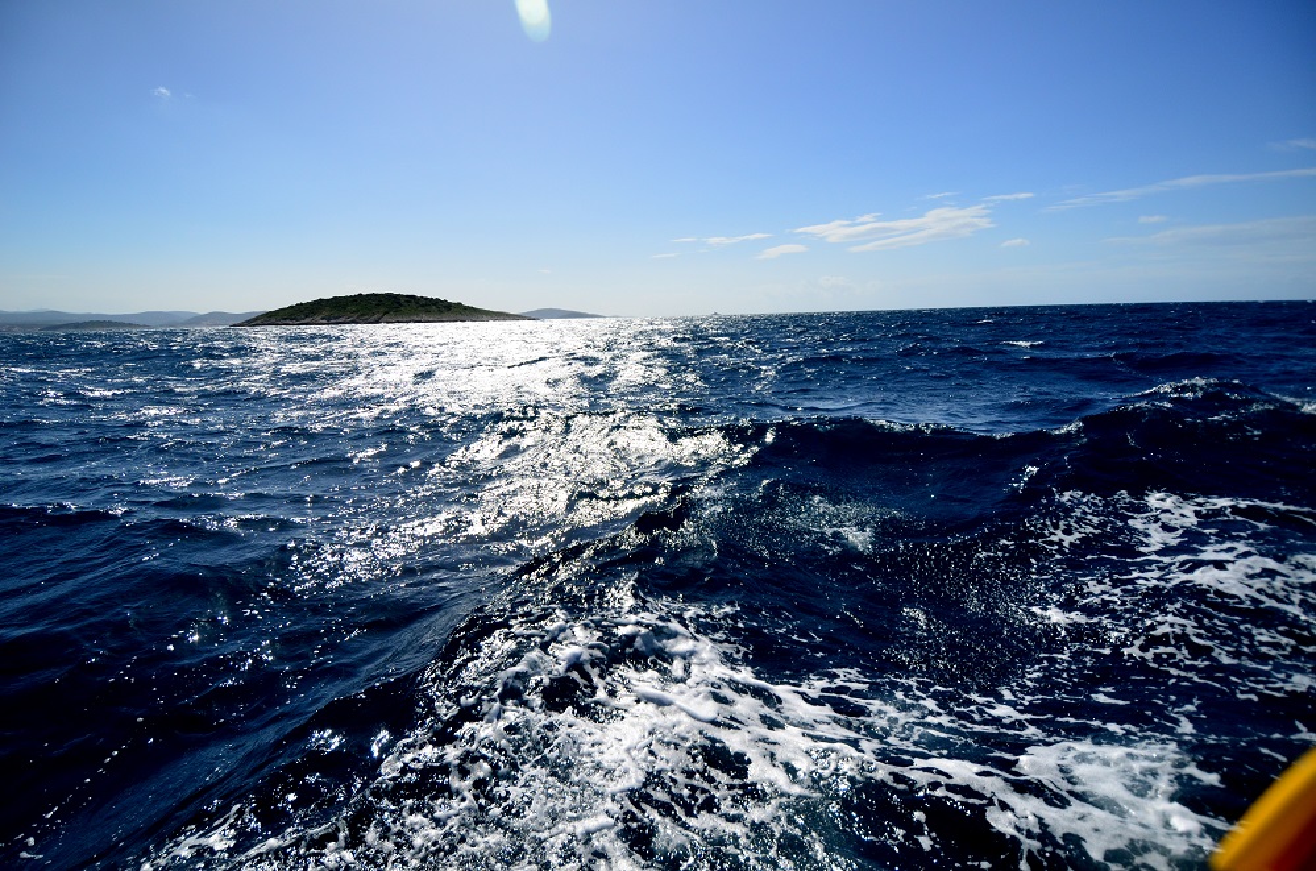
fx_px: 656
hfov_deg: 90.1
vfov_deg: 67.1
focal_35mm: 18
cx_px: 658
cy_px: 436
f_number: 4.5
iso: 400
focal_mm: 12
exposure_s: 1/8000
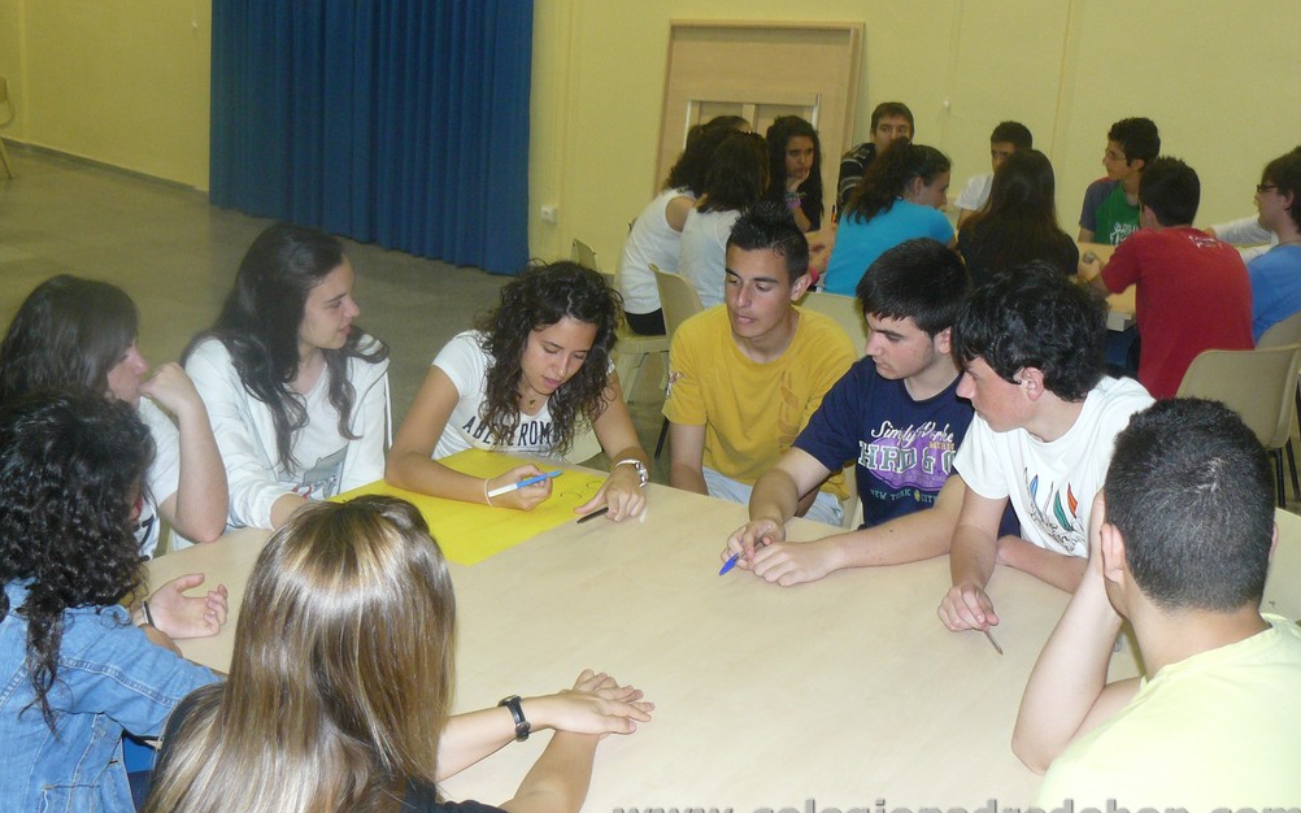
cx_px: 649
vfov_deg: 32.7
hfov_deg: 50.4
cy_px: 348
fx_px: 1383
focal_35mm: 39
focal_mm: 6
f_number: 3.2
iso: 200
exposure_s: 1/30
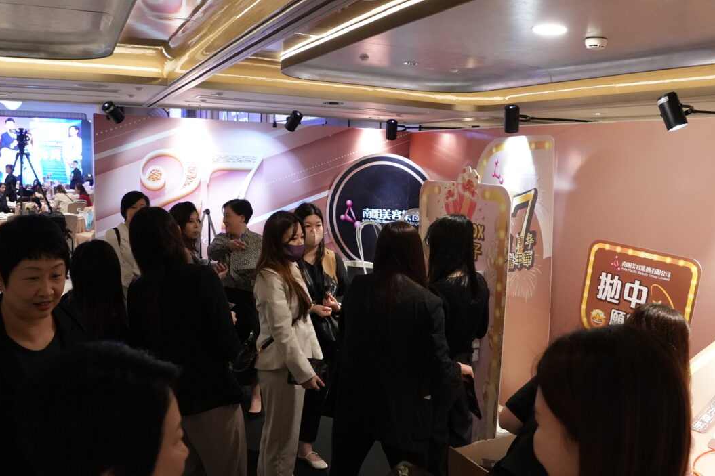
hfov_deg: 57.1
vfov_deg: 39.7
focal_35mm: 33
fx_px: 655
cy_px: 299
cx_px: 396
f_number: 4
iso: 4000
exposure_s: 1/160
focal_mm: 17
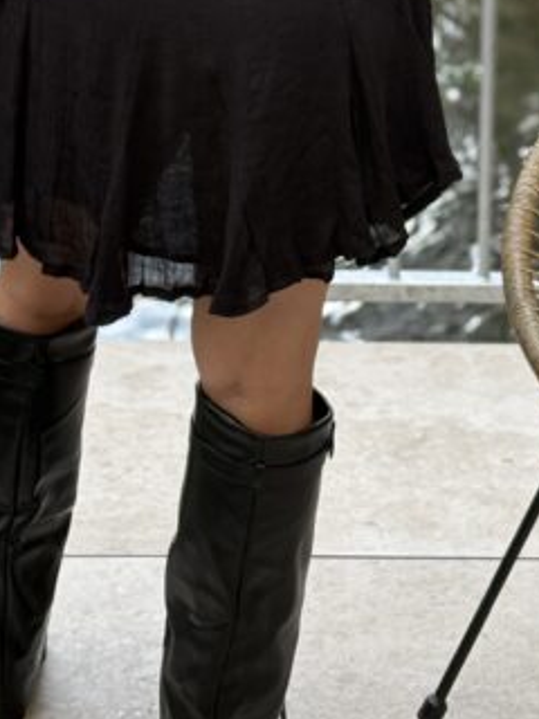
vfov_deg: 14.7
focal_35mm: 130
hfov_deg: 11.4
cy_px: -106
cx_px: 238
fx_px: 2699
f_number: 1.6
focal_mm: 5.96
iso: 40
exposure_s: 1/122
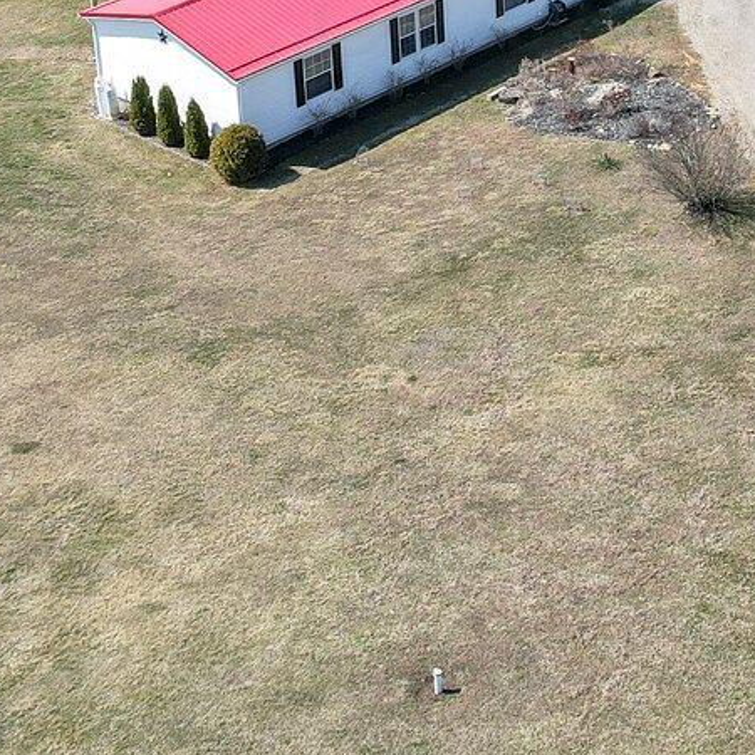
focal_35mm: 85
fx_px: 2097
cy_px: 3
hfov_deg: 20.1
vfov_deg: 19.8
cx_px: 651
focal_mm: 8.38
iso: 150
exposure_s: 1/2000
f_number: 2.8
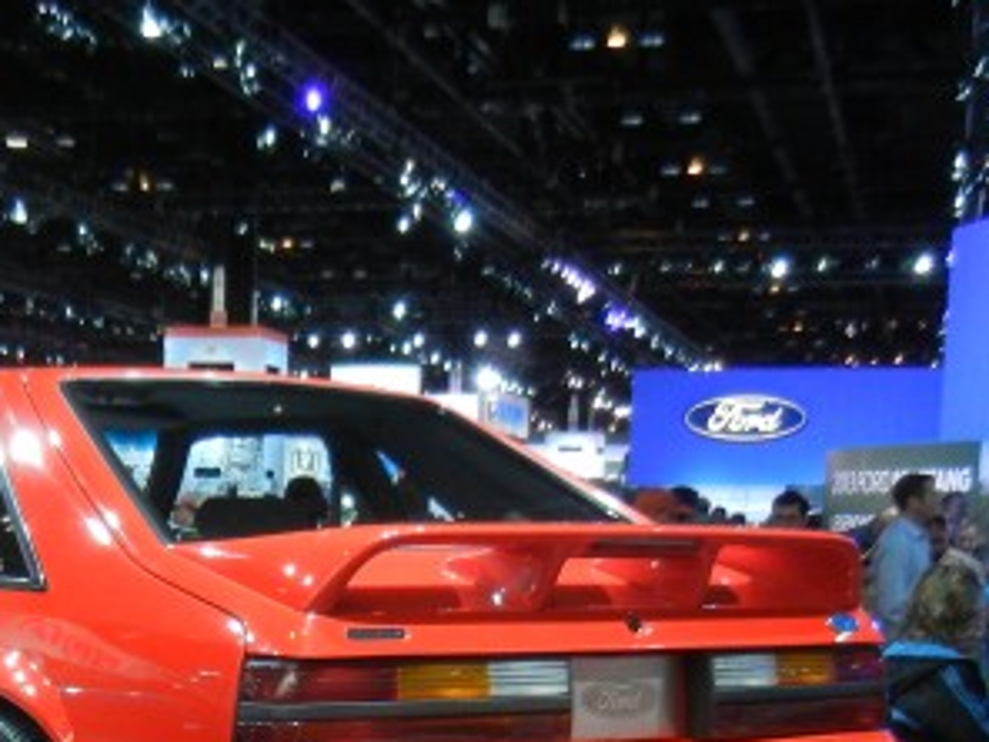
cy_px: 759
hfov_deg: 23.5
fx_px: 2314
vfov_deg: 17.7
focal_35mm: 81
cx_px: 104
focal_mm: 5.4
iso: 400
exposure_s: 1/56.1
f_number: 3.5
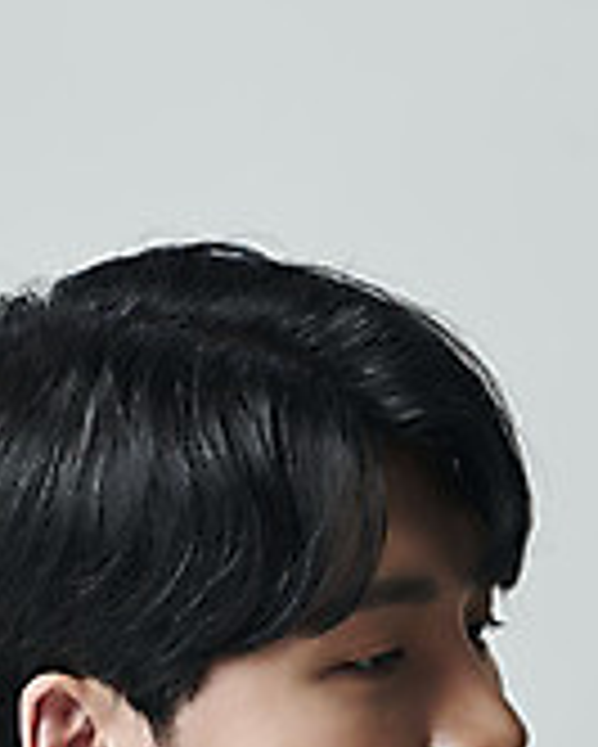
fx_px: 9769
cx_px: 236
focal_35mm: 442
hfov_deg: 3.5
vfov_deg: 4.4
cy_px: 387
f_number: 7.1
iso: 64
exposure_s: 1/125
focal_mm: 195
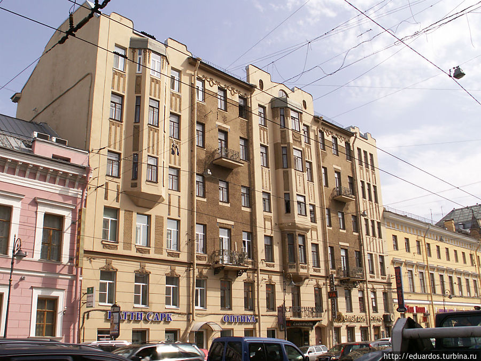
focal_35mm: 35
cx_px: 240
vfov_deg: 40.7
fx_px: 486
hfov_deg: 52.6
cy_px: 180
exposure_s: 1/250
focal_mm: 5.86
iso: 50
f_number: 7.1
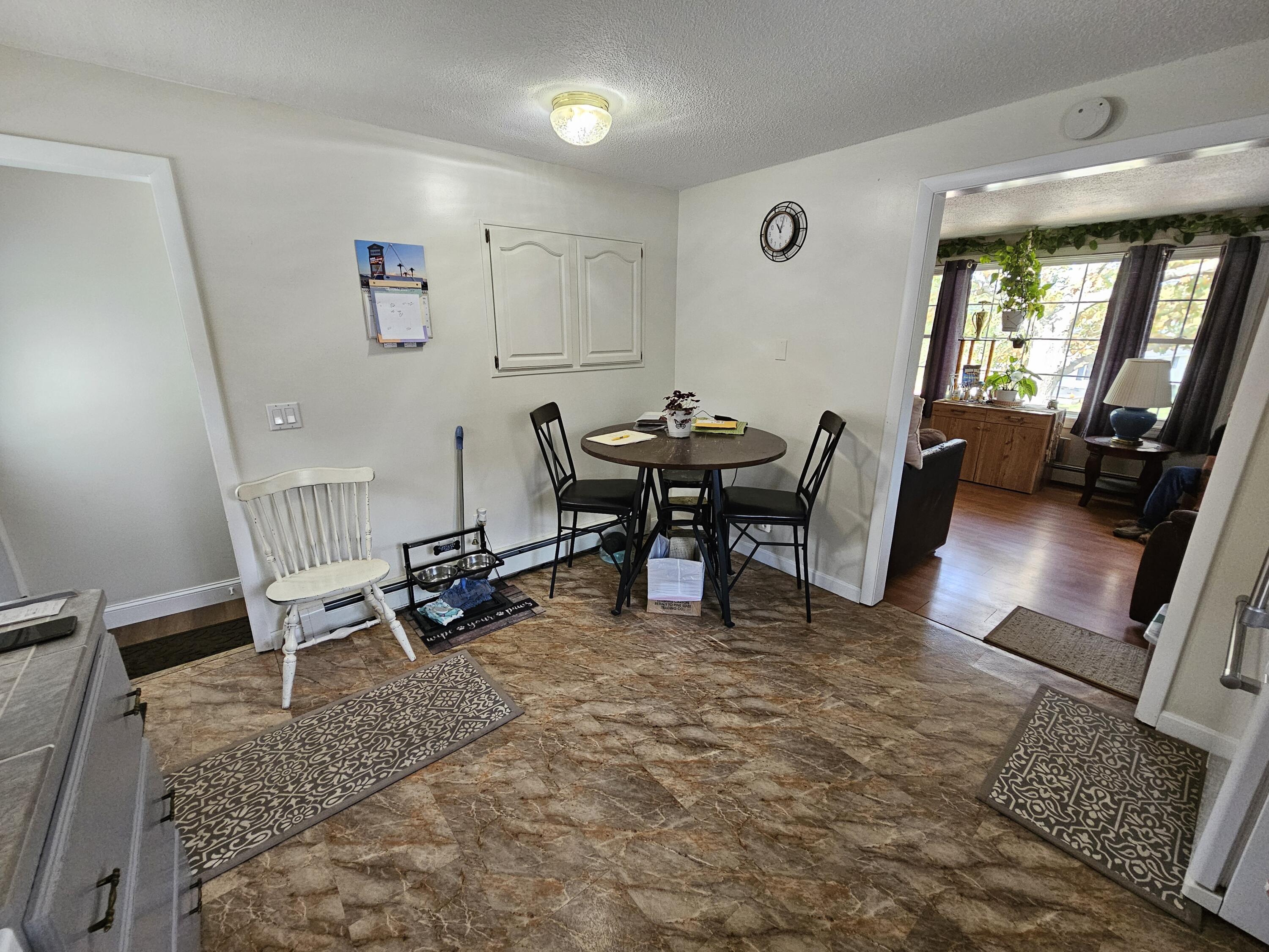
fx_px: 477
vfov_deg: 89.9
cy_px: 476
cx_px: 634
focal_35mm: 13
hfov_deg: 106.2
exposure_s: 1/60
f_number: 2.2
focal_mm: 2.2
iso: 320
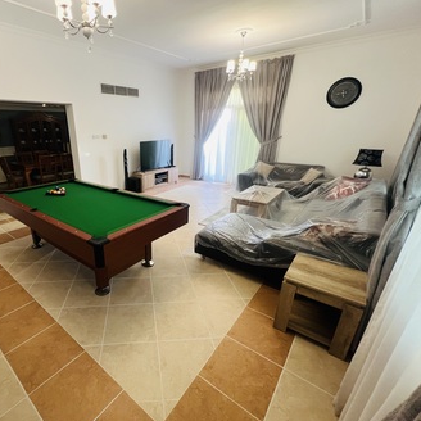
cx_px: 151
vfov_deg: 87.4
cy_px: 218
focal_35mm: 16
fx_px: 220
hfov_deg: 85.2
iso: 250
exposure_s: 1/94
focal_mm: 1.57
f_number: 1.8
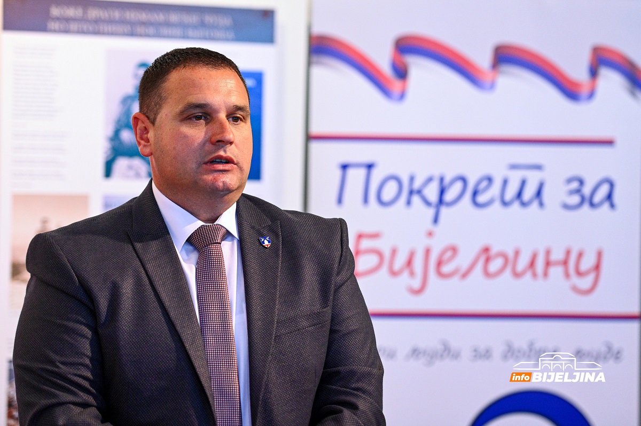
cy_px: 213
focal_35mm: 116
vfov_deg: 11.8
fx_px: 2064
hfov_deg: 17.7
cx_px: 320
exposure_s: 1/800
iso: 2000
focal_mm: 116
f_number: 2.8
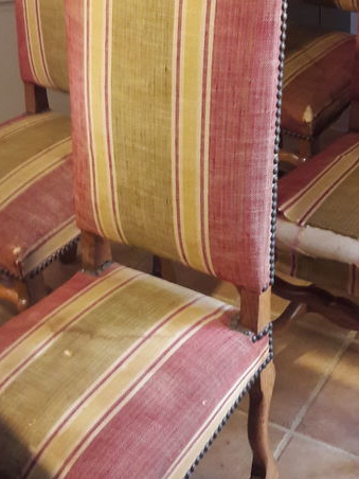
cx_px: 238
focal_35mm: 62
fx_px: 857
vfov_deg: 31.2
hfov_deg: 23.5
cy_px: 216
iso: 200
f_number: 1.9
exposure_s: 1/17
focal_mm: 3.7
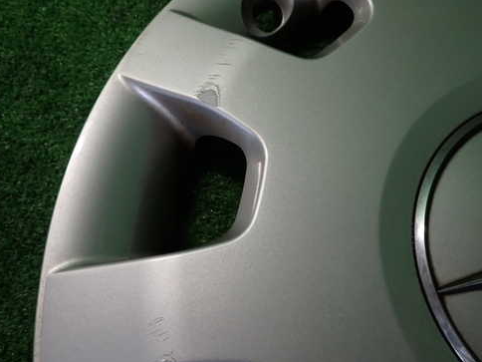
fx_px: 432
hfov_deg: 57.9
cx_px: 287
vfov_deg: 45.4
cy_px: 183
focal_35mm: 31
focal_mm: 4.5
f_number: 2
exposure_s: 1/60
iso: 200
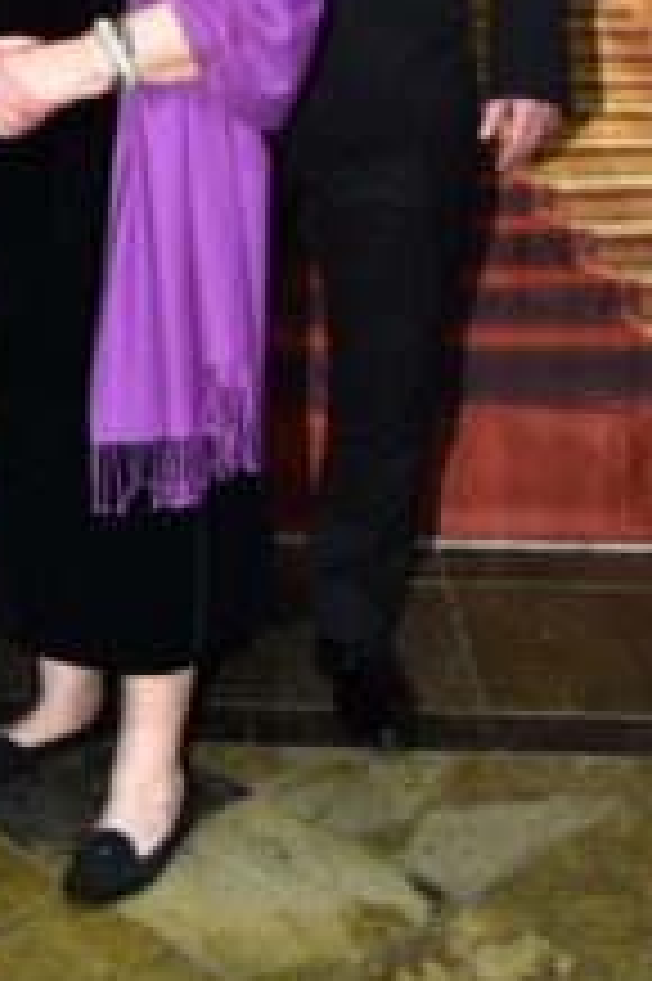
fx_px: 2041
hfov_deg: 17.7
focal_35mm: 75
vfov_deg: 25.8
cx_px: 9
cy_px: 27
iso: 1600
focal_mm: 34
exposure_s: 1/60
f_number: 6.3
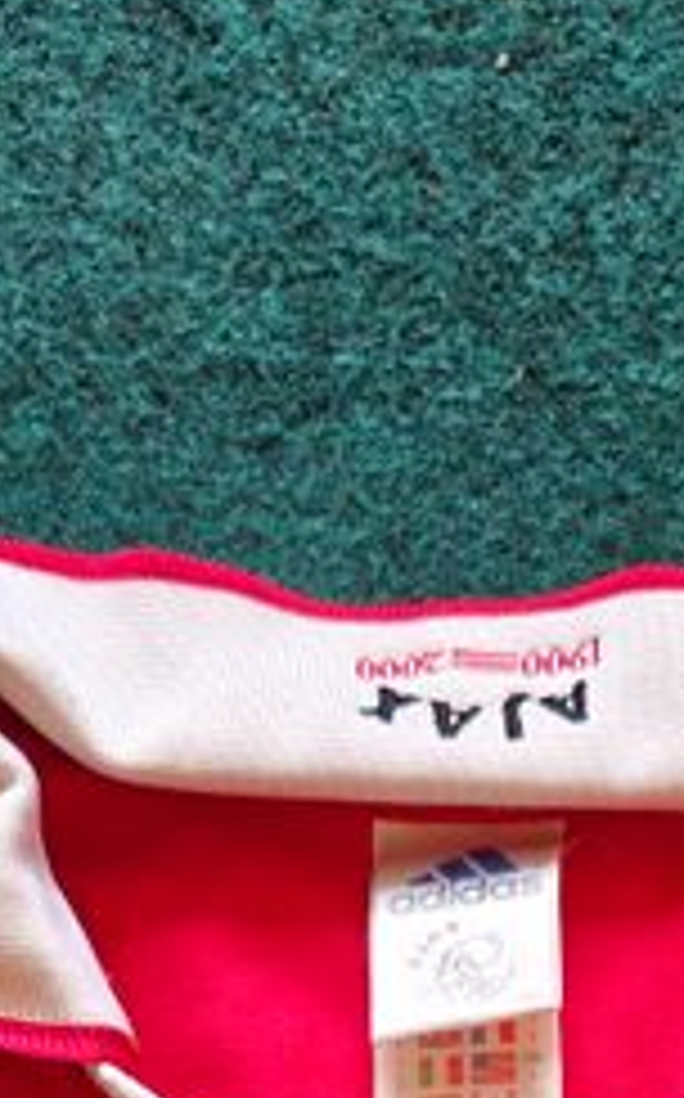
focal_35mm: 80
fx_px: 2392
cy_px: 1516
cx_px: 482
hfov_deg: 16.2
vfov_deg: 22.5
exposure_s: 1/100
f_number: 1.6
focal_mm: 6.06
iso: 320
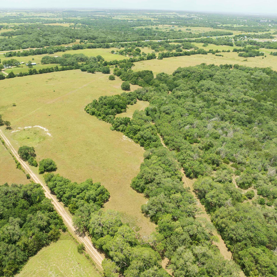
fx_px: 263
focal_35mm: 29
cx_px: 126
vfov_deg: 55.6
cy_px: 137
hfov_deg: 55.5
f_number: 2.8
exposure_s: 1/1000
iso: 100
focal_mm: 12.29
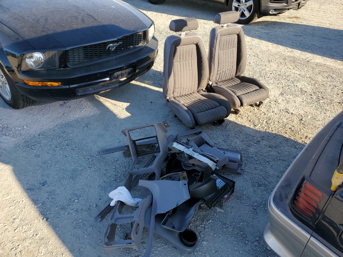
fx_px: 258
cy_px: 128
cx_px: 172
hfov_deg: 67.3
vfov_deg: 53.1
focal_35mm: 26
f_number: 1.5
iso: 50
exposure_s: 1/1111
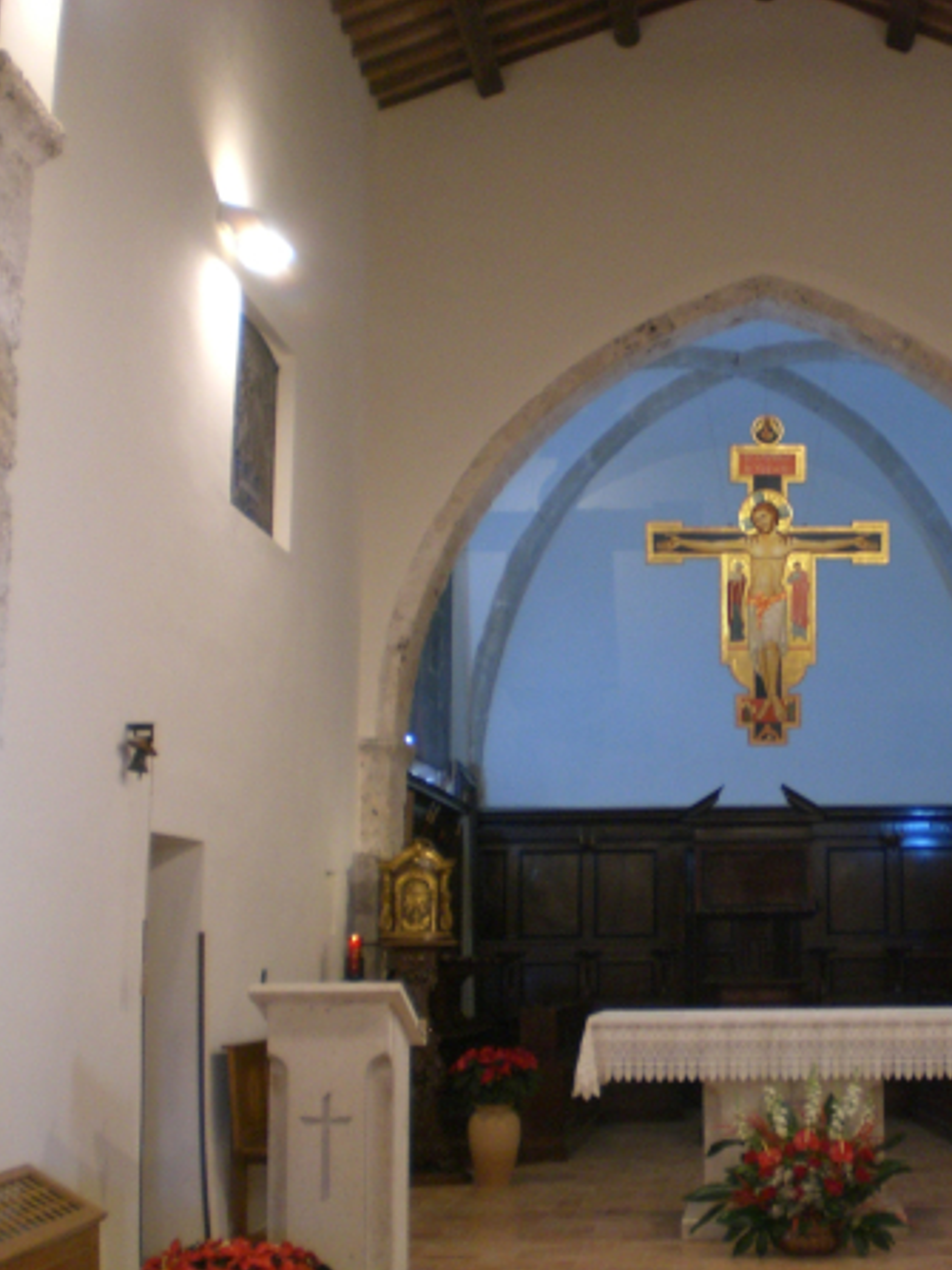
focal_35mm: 51
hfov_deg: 28.0
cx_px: 762
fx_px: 1871
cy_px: 636
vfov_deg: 37.5
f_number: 3.1
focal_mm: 6.3
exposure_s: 1/20
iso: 200
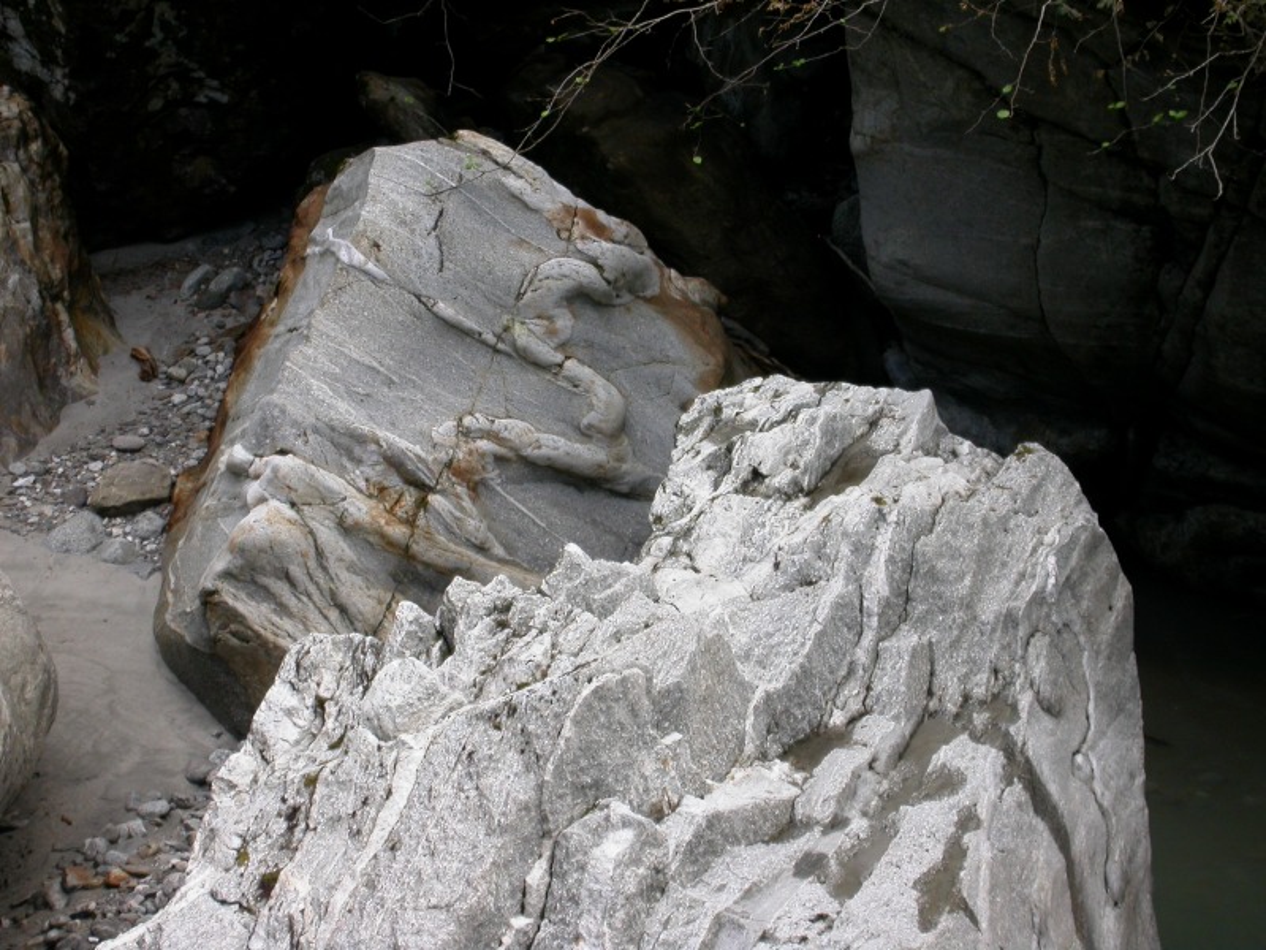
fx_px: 5413
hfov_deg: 13.3
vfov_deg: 10.0
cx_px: 633
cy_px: 475
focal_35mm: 148
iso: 100
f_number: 4.9
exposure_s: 1/52.6
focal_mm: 30.6
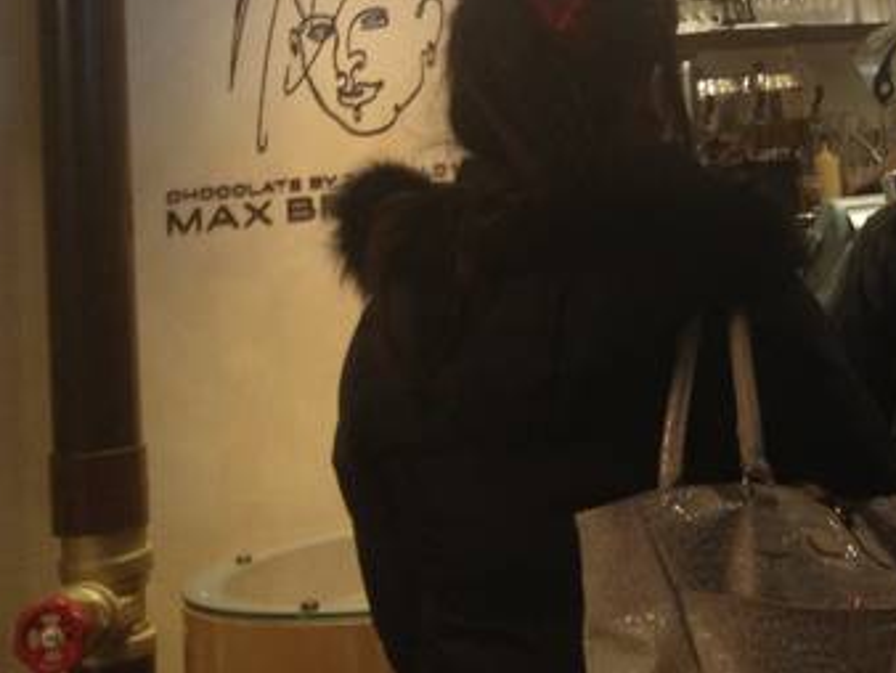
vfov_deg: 13.5
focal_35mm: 106
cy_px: -215
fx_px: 2746
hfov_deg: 17.7
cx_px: 1058
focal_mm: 4.28
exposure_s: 1/20
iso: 125
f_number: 2.4
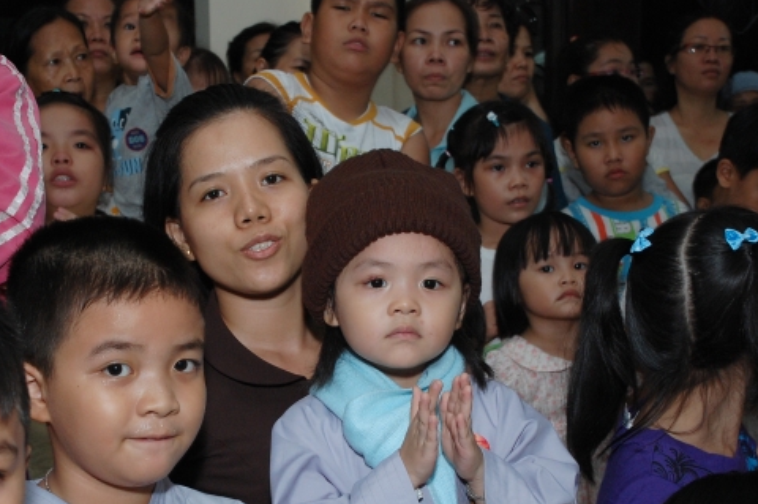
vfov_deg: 17.9
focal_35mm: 76
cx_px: 300
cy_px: 329
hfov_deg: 26.6
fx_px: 1599
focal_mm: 38
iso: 800
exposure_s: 1/60
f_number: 9
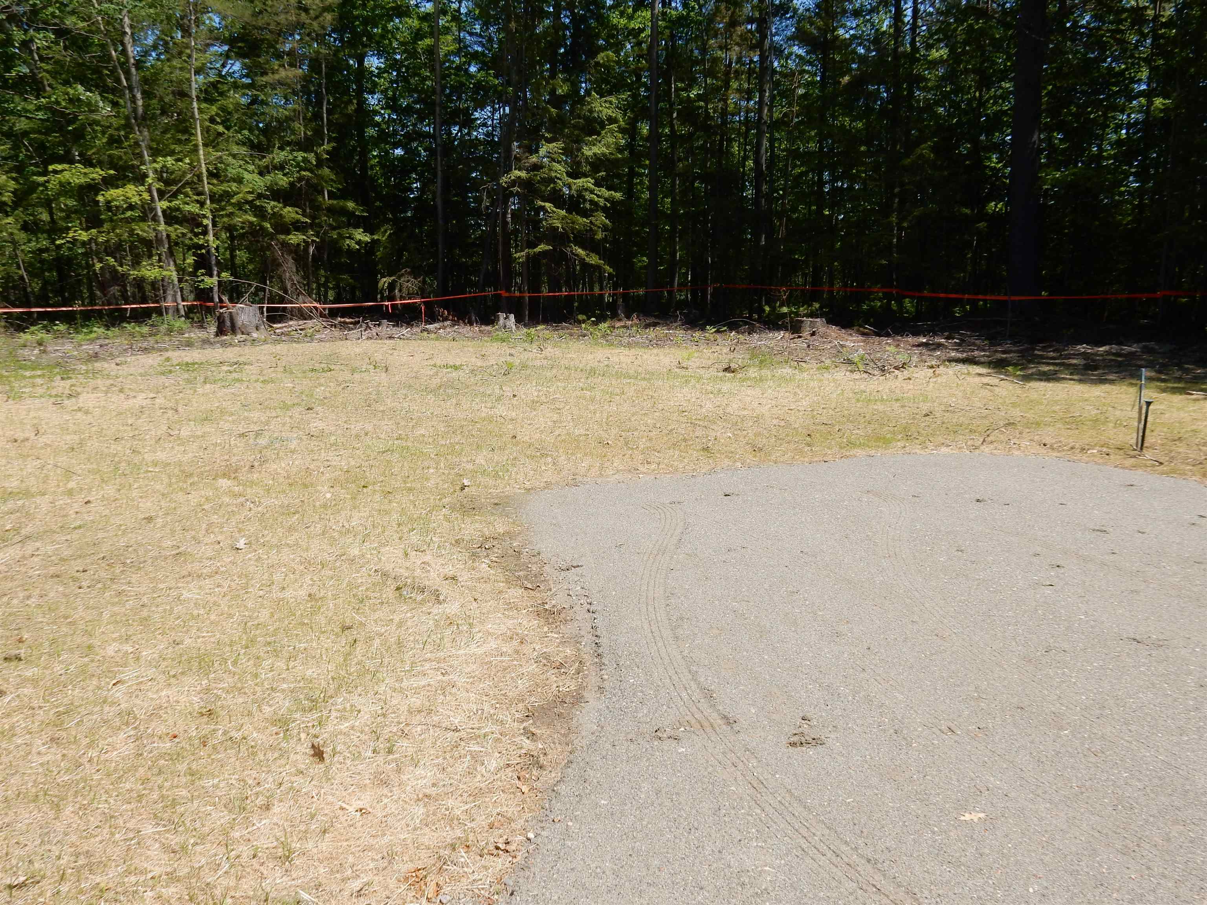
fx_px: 1046
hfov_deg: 60.0
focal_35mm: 30
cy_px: 452
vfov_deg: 46.8
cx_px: 604
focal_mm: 5.4
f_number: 4
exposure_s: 1/800
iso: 125
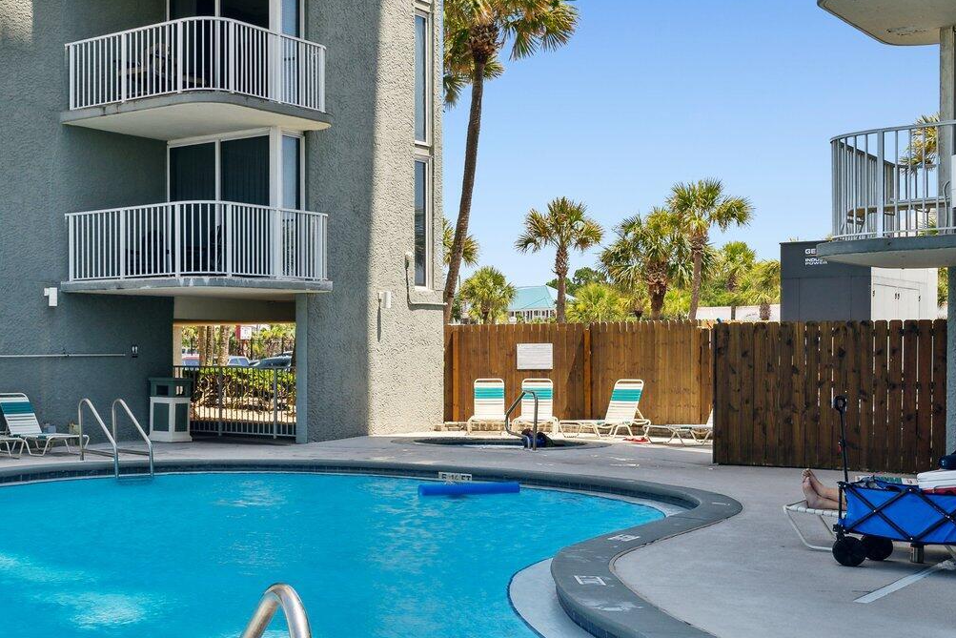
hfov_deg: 37.2
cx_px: 60
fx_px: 1301
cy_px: 373
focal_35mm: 49
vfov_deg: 27.5
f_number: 7.1
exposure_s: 1/250
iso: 400
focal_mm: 24
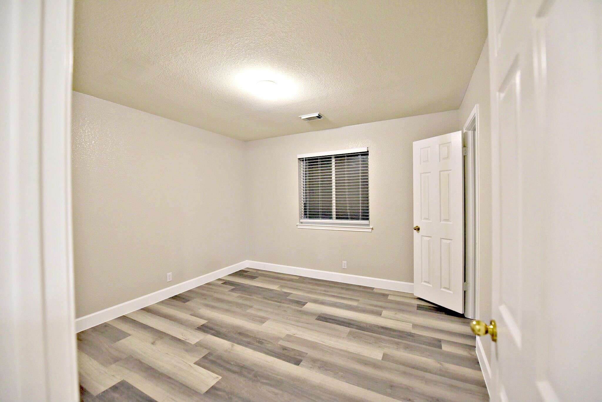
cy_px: 201
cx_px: 301
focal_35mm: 14
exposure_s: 1/60
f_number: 2.8
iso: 800
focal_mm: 14
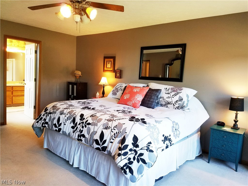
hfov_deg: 67.3
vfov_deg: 53.1
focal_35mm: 26
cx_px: 124
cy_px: 93
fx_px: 186
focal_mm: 4.2
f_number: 1.7
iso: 160
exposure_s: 1/60
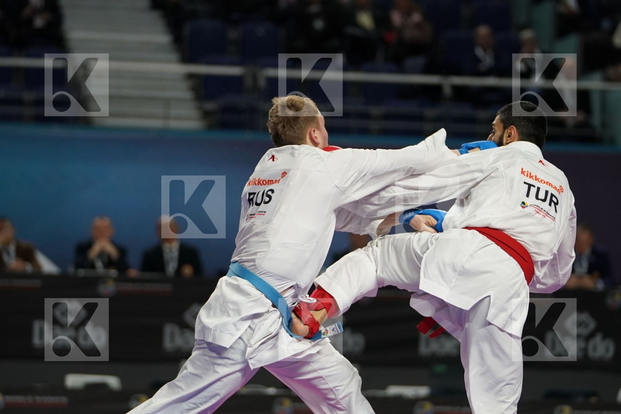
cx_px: 310
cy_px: 207
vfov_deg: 5.6
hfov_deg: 8.3
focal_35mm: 247
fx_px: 4260
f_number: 2.8
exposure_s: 1/1000
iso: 1600
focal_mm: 165
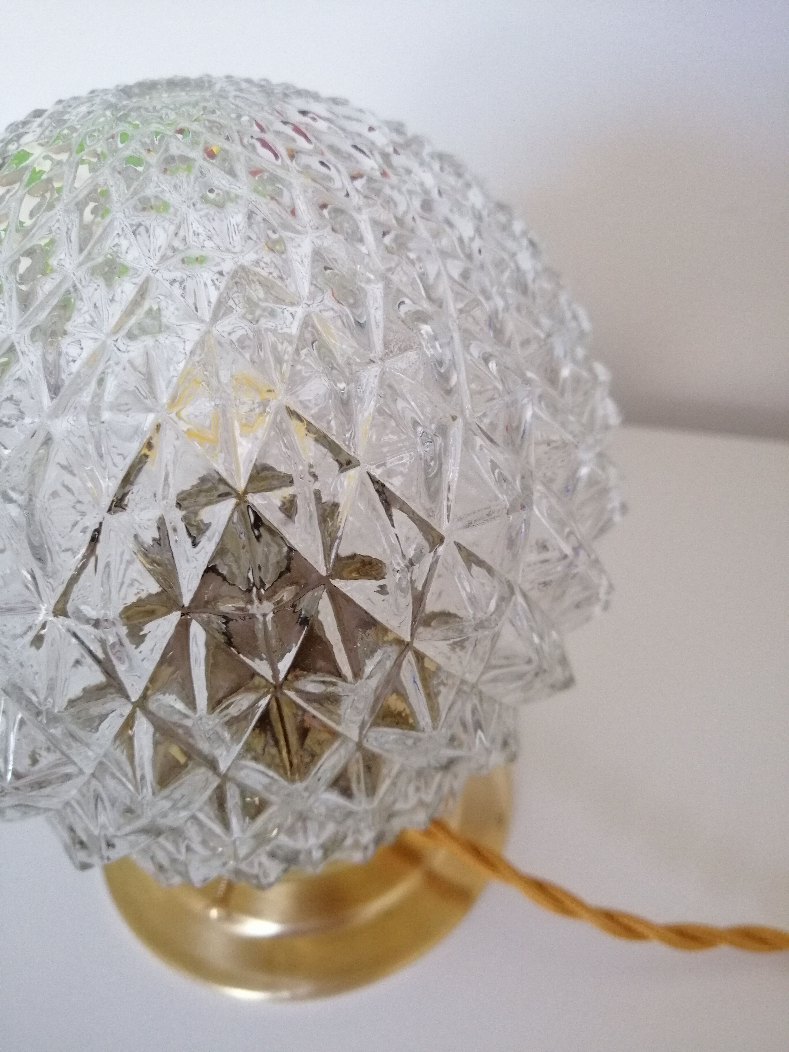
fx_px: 821
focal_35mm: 27
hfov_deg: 51.4
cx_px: 394
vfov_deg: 65.3
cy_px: 526
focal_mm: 3.95
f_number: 1.8
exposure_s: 1/33.3
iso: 400
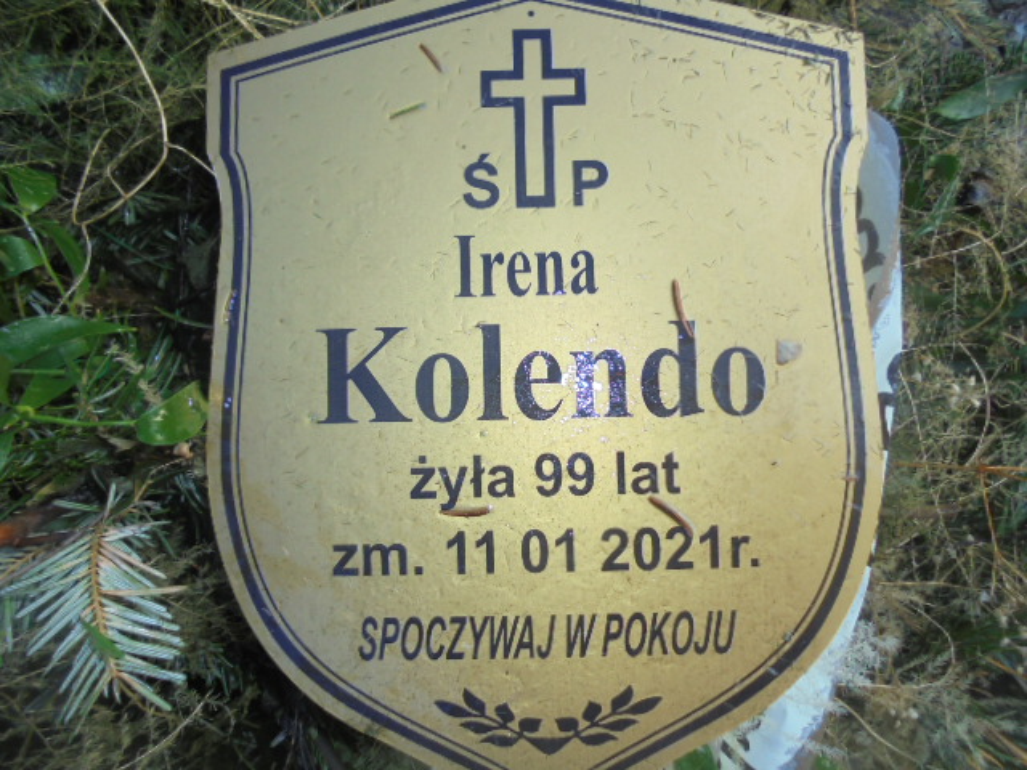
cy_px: 385
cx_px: 514
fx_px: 771
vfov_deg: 53.1
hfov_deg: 67.3
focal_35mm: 26
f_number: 3.5
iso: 100
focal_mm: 4.6
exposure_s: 1/125
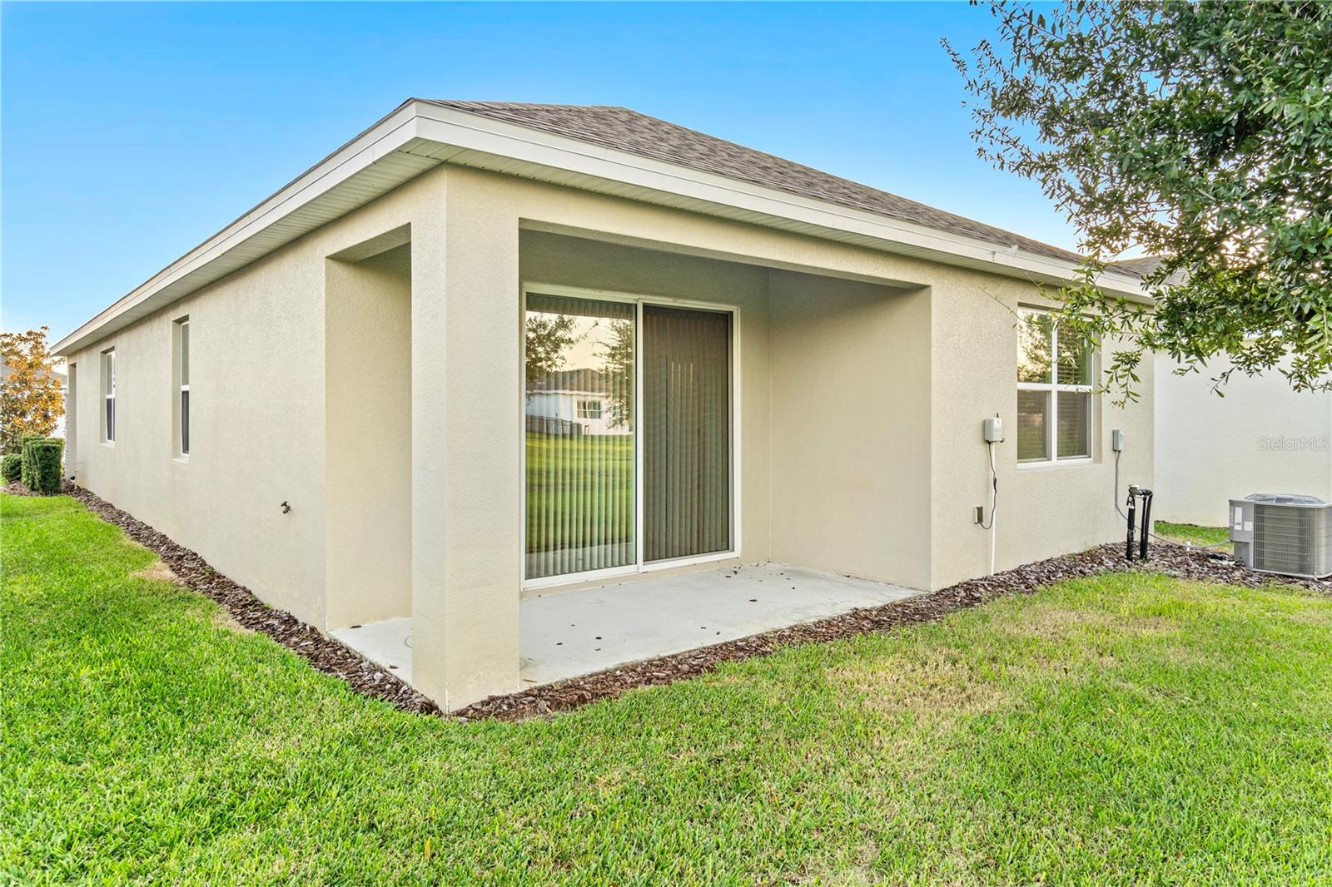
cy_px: 444
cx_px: 666
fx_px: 832
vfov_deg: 56.1
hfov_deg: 77.3
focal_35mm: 22
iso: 100
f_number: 8
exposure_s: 1/10
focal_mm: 15
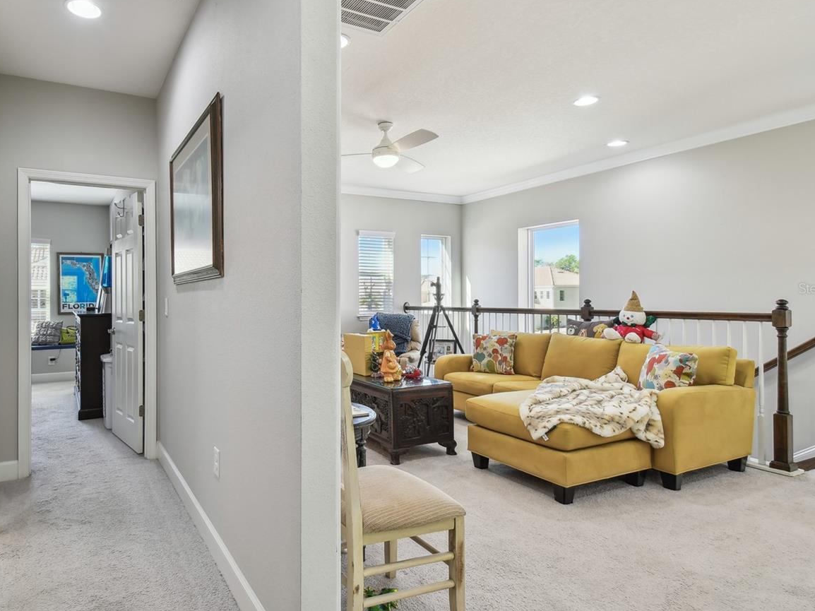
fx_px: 471
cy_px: 288
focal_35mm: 20
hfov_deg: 80.0
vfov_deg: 65.9
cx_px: 297
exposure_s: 1/5
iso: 100
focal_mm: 10
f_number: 7.1
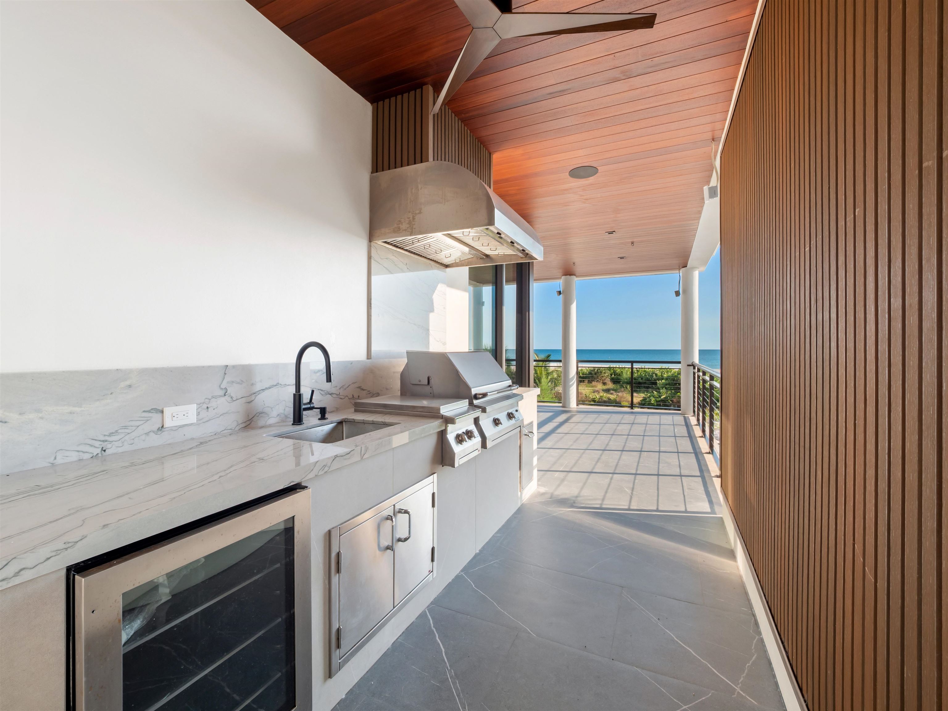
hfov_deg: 102.1
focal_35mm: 14
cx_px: 474
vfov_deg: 85.7
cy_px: 356
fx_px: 383
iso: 200
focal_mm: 7
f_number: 7.1
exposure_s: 1/30
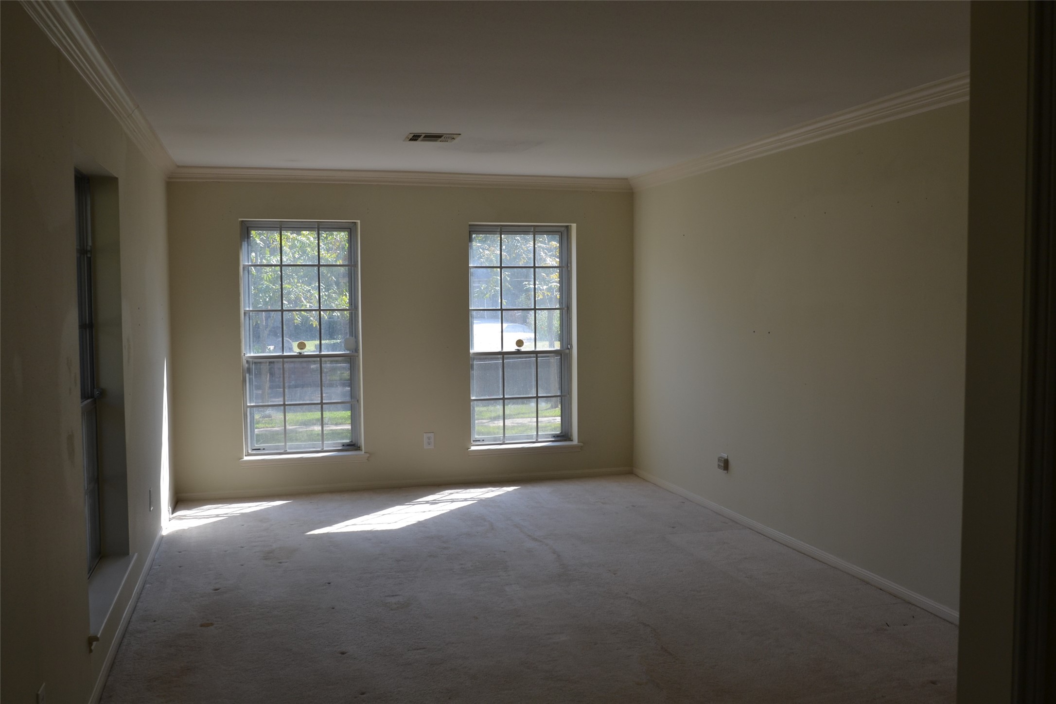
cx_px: 528
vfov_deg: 43.6
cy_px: 352
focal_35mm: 30
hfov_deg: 61.9
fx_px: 880
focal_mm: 20
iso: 140
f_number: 5.6
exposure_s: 1/125
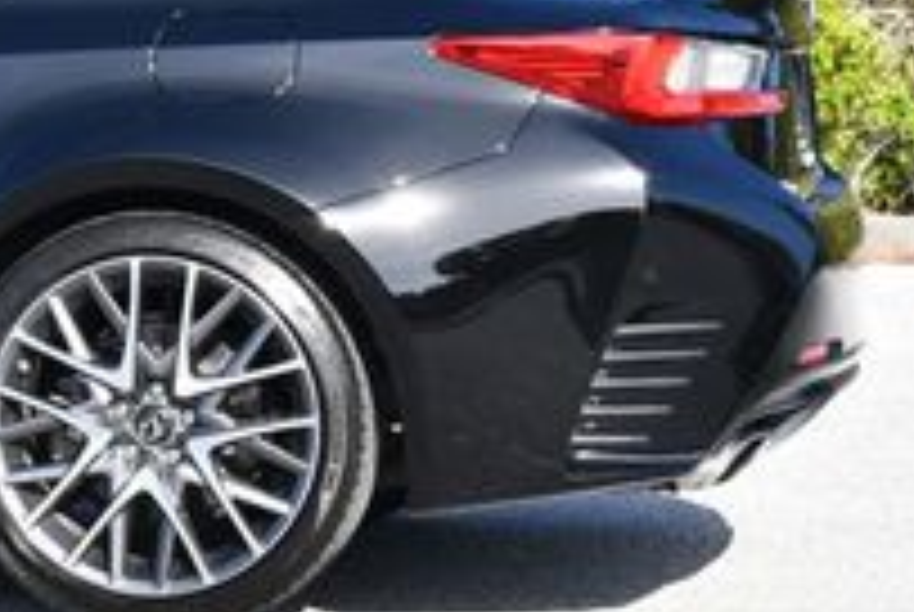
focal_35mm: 214
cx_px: -455
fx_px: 5441
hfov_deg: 9.3
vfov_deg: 6.4
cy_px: -144
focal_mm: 34
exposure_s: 1/250
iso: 200
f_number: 7.1
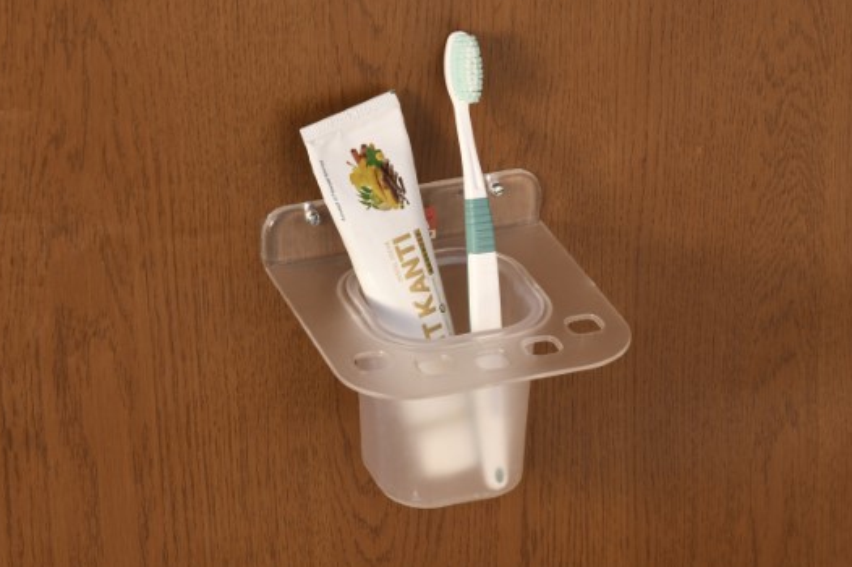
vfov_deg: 9.4
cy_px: 264
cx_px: 441
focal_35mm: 145
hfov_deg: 14.2
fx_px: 3429
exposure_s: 1/2
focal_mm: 85
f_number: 13
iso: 1000
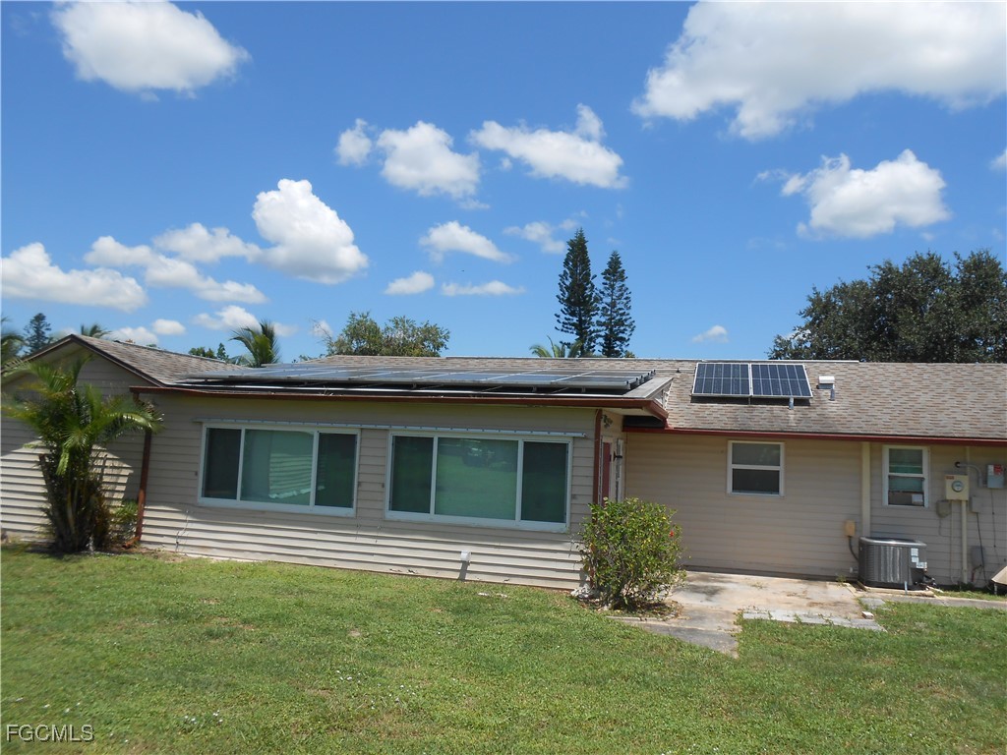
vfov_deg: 53.1
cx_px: 504
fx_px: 756
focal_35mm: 26
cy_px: 378
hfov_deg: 67.3
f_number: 3.5
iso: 80
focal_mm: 4.6
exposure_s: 1/1250
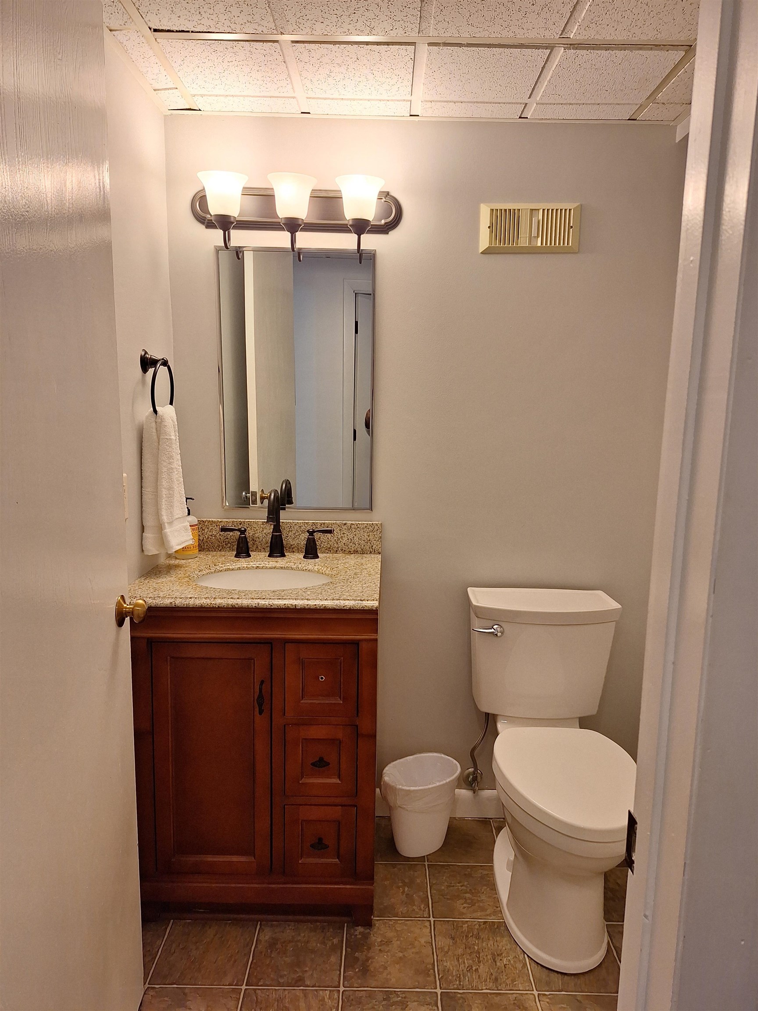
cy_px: 506
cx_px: 379
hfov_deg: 58.9
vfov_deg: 73.9
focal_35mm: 23
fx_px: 672
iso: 80
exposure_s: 1/120
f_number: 1.8
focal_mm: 5.54
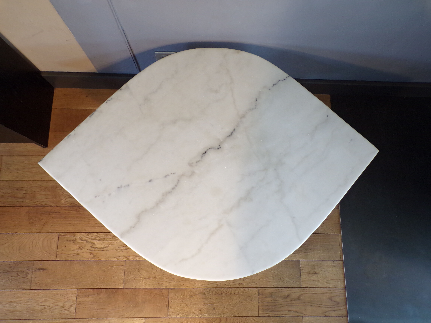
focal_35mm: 24
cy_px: 162
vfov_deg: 56.8
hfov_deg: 71.6
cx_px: 216
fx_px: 299
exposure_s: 1/20
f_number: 3
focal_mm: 4.3
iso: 200
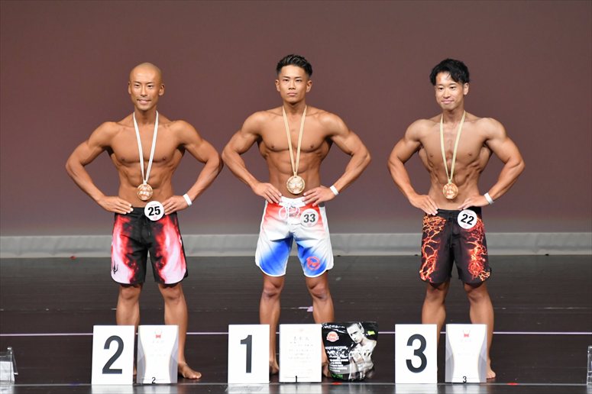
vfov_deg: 4.0
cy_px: 197
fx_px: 5671
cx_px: 296
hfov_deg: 6.0
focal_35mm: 345
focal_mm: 230
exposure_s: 1/400
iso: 4000
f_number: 5.6
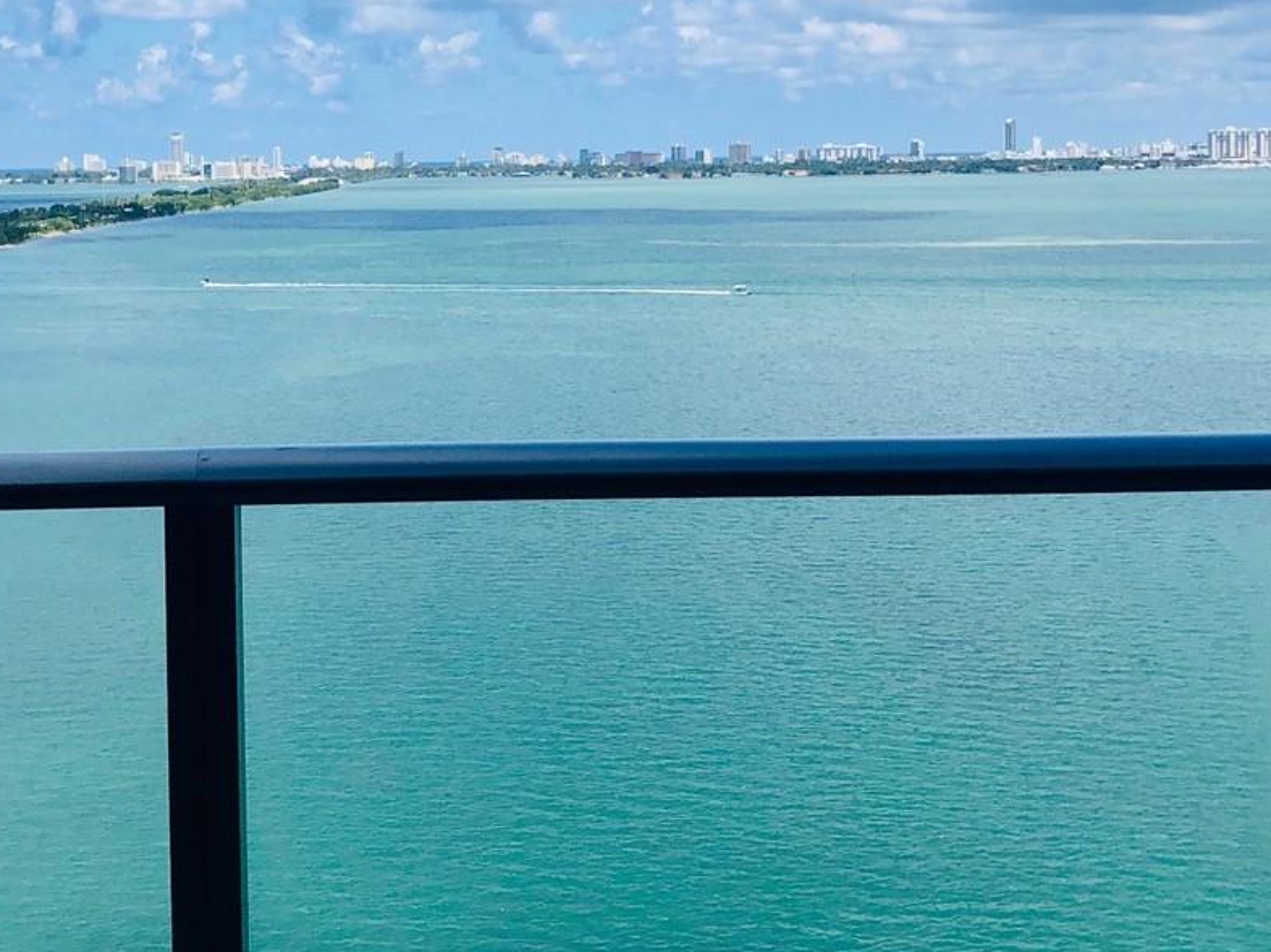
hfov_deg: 33.5
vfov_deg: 25.3
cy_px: 218
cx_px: 422
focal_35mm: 57
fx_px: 2092
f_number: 1.8
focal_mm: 4
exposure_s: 1/2825
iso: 20
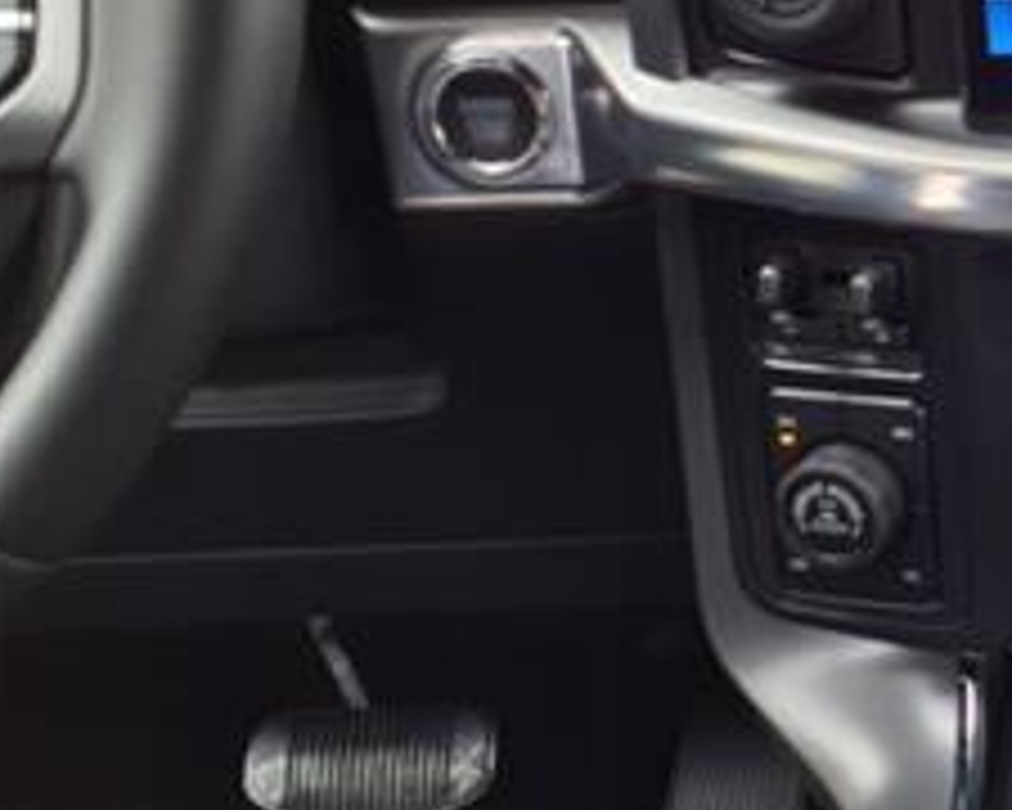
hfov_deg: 22.1
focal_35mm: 75
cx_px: 1412
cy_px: 266
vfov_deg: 20.4
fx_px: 2246
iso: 40
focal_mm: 3.58
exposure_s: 1/120
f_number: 1.9
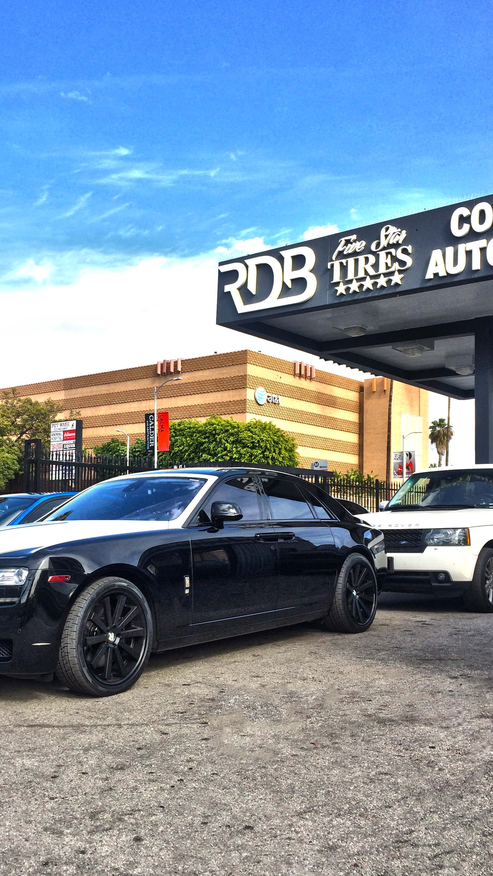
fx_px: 860
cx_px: 164
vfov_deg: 54.0
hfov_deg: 31.7
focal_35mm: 37
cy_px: 461
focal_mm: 4.12
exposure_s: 1/892
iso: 32
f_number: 2.2
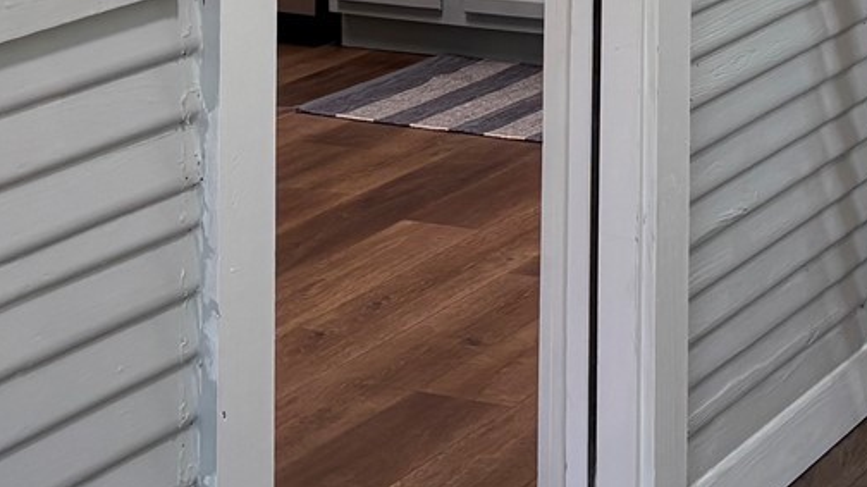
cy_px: -470
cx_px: 864
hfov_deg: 19.3
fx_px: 2482
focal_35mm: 108
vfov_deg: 10.4
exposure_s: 1/120
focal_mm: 5.96
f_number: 1.6
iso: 100
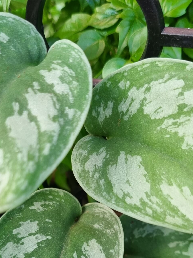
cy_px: 205
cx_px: 102
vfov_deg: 35.7
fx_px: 387
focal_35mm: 52
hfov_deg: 28.0
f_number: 1.8
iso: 160
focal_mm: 5.4
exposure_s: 1/100
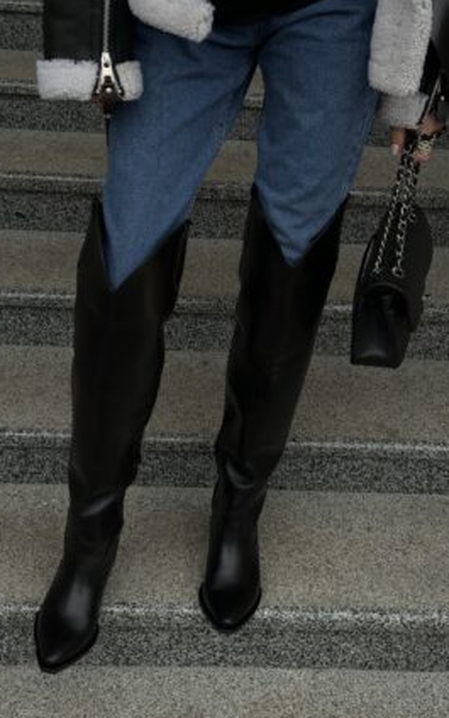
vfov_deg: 38.9
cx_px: 202
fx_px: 1018
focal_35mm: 52
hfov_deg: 24.9
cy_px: 363
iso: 100
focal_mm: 6.86
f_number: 1.78
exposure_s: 1/106
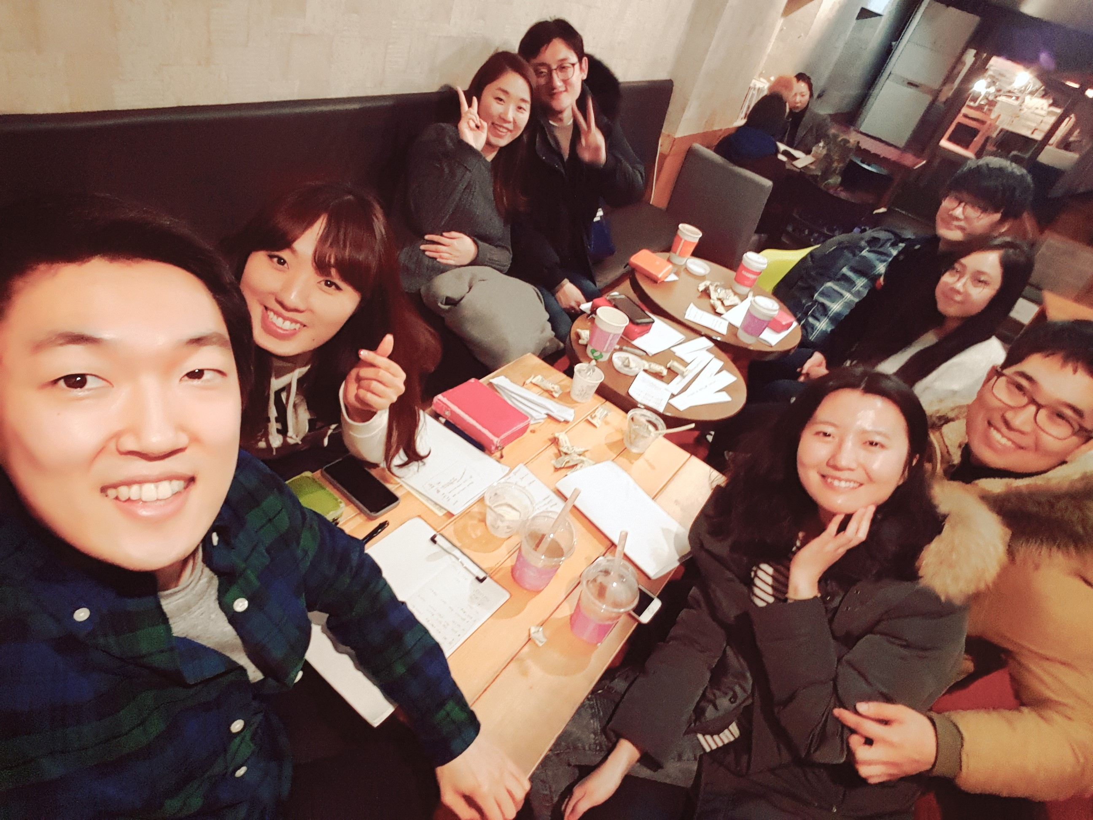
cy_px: 410
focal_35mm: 21
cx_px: 546
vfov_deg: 63.4
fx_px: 663
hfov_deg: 79.0
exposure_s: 1/24
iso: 320
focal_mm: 2.1
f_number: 1.7
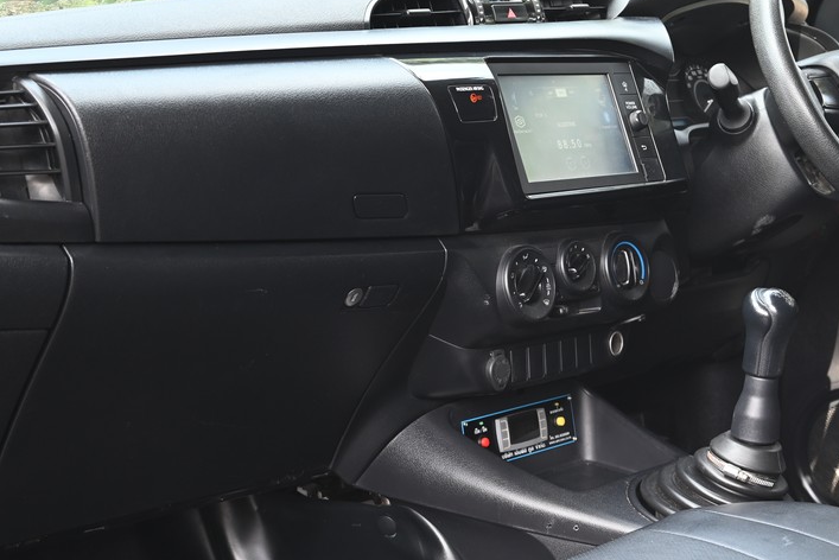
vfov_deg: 19.4
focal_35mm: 70
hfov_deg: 28.8
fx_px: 1632
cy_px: 218
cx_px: 453
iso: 500
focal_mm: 45
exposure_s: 1/50
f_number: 7.1
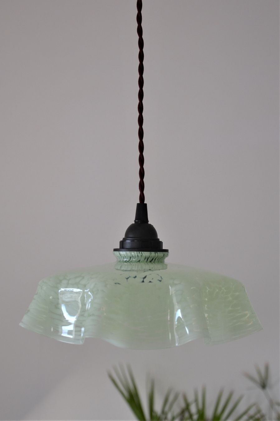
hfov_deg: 21.6
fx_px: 736
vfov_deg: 31.9
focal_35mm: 63
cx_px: 140
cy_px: 210
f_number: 4.8
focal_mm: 42
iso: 500
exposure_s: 1/60
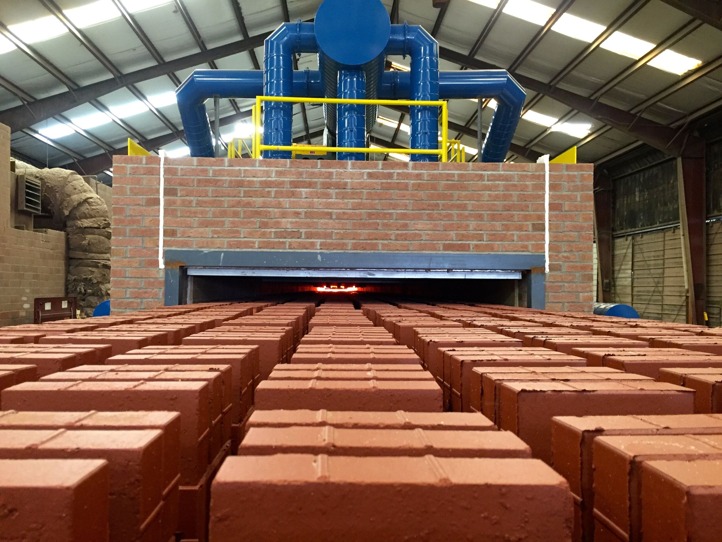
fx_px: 605
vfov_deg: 48.2
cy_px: 271
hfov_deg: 61.7
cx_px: 361
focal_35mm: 29
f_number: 2.2
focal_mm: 4.15
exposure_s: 1/30
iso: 125
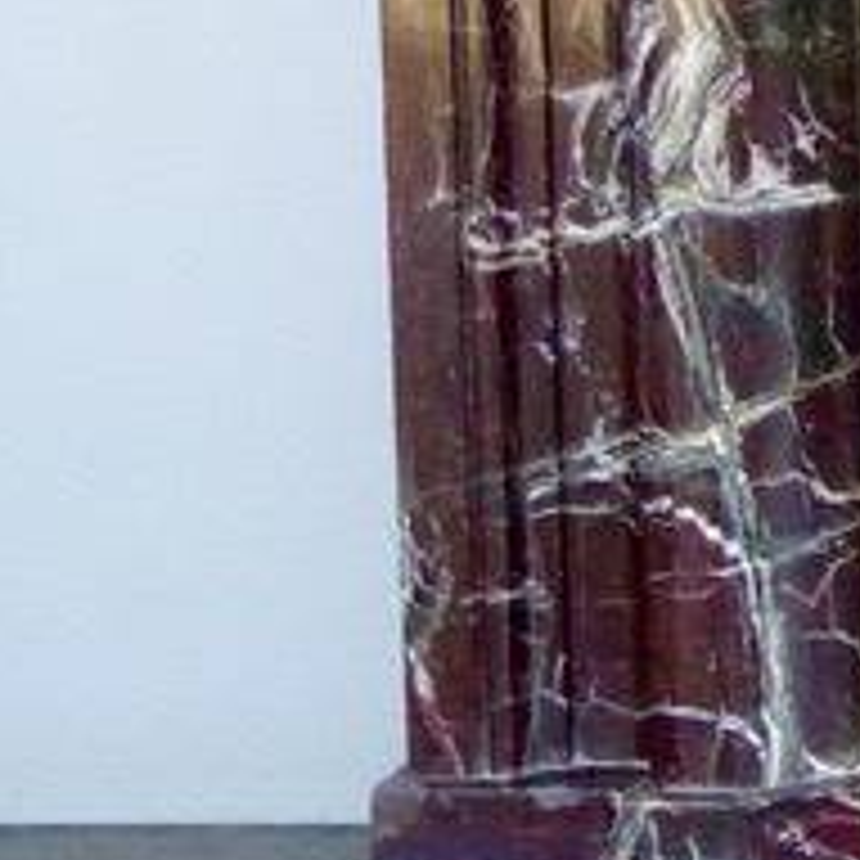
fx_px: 4694
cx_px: 2544
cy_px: -356
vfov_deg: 10.2
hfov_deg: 8.7
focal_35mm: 167
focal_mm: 5.4
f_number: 3.5
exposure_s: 1/60
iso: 125
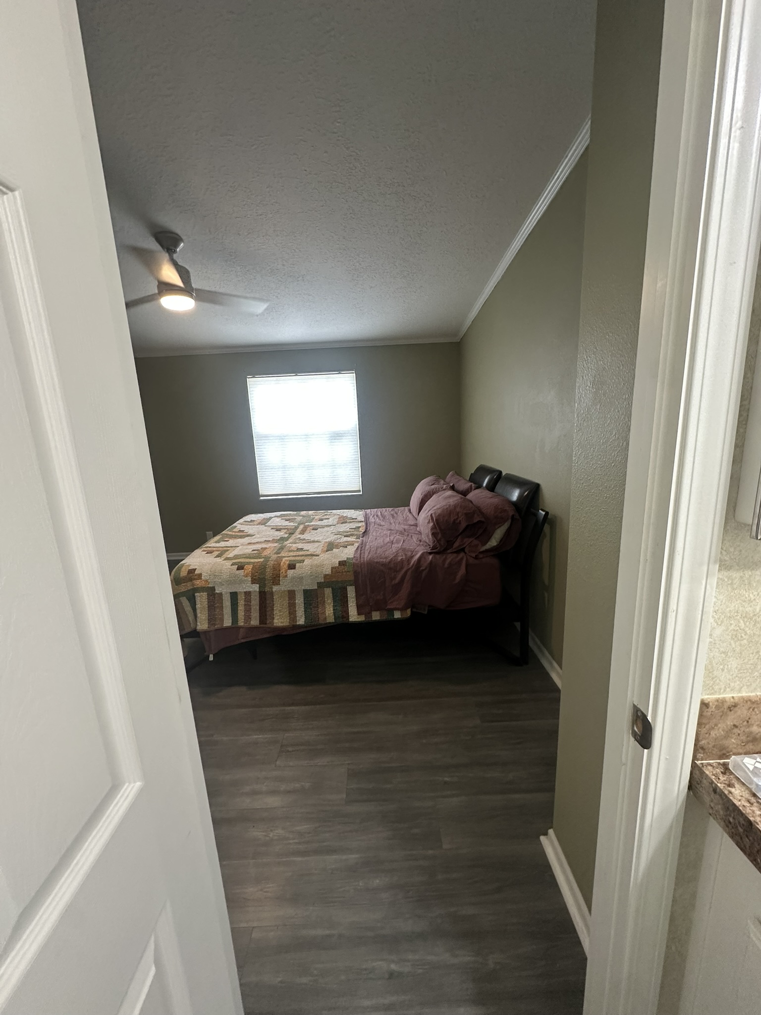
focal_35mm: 14
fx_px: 410
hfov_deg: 85.7
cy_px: 508
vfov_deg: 102.1
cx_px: 380
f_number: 2.2
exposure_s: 1/60
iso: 200
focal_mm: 2.22
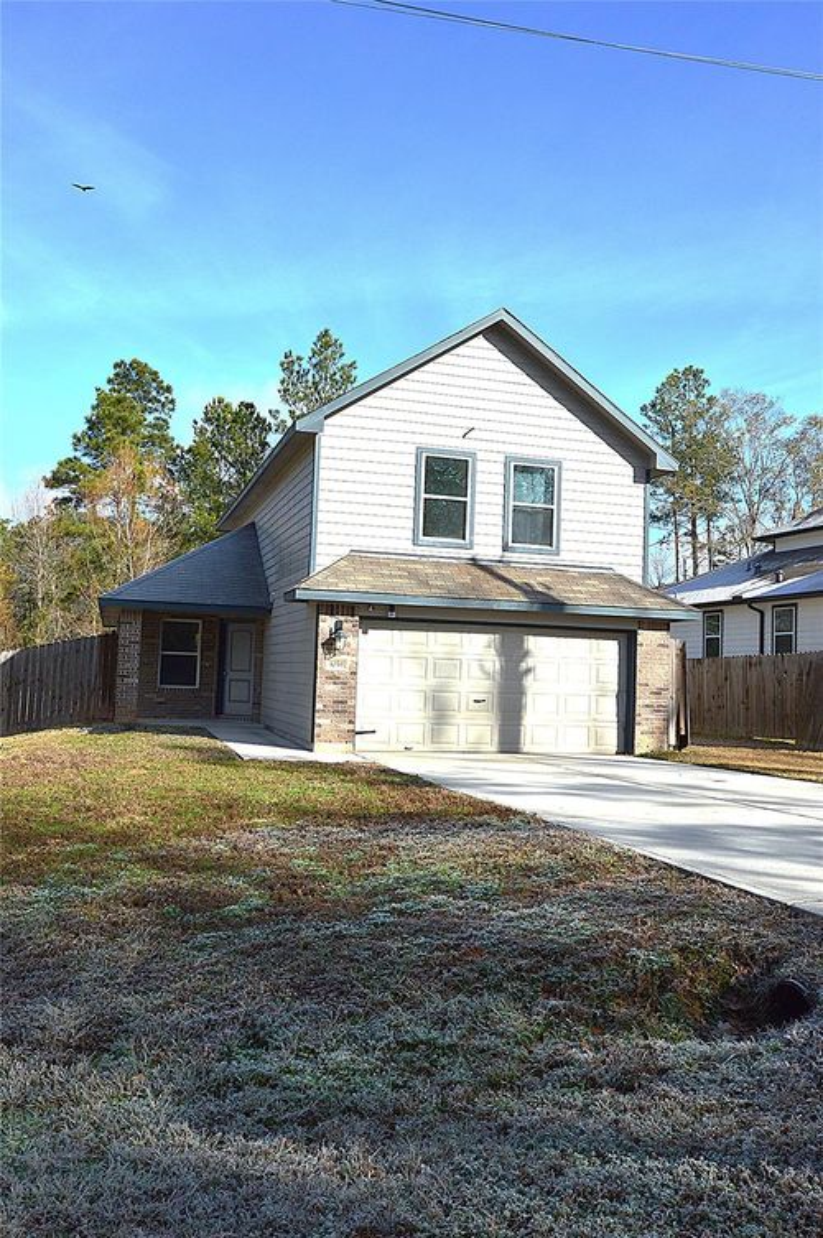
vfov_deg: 67.4
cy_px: 619
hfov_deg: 47.8
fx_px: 928
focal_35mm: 27
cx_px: 412
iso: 400
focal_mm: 18
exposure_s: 1/500
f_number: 11
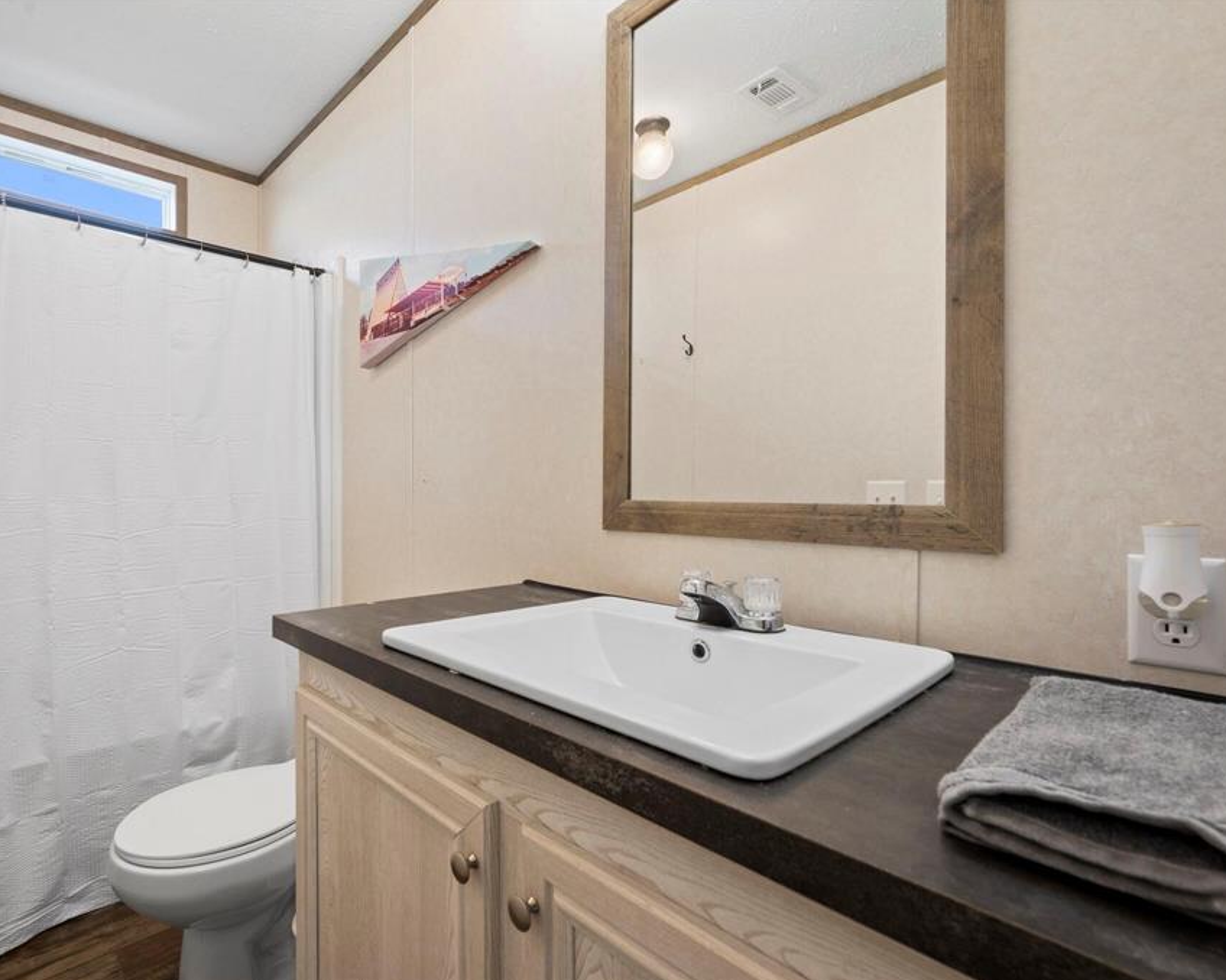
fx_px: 637
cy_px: 489
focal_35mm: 18
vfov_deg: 75.1
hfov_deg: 86.9
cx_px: 506
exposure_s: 1/6
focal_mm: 15.5
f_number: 9
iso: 400
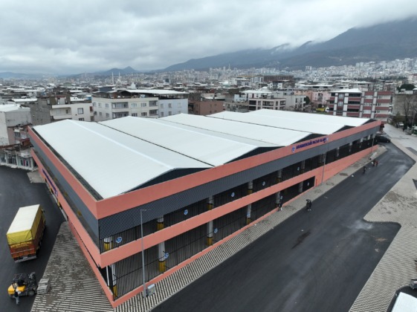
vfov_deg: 56.8
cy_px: 156
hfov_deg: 71.6
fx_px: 289
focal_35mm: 24
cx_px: 208
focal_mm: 12.29
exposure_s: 1/200
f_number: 2.8
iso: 100
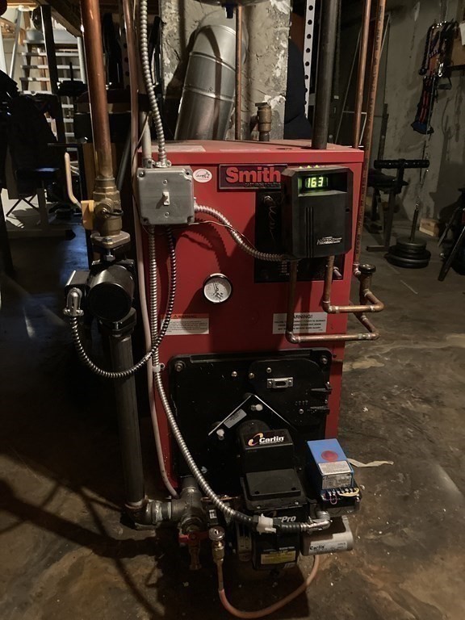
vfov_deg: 63.4
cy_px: 310
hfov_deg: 49.7
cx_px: 232
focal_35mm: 28
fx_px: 502
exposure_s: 1/15
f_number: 1.8
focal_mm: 3.99
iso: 1000
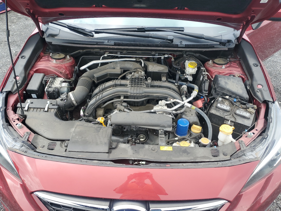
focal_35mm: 26
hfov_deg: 67.3
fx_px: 211
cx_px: 140
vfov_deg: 53.1
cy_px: 106
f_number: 1.5
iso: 50
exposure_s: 1/500
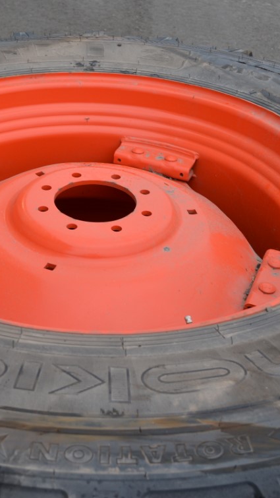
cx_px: 82
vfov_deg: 39.2
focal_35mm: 53
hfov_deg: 22.5
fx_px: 699
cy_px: 252
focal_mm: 22
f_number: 5.6
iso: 400
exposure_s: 1/125
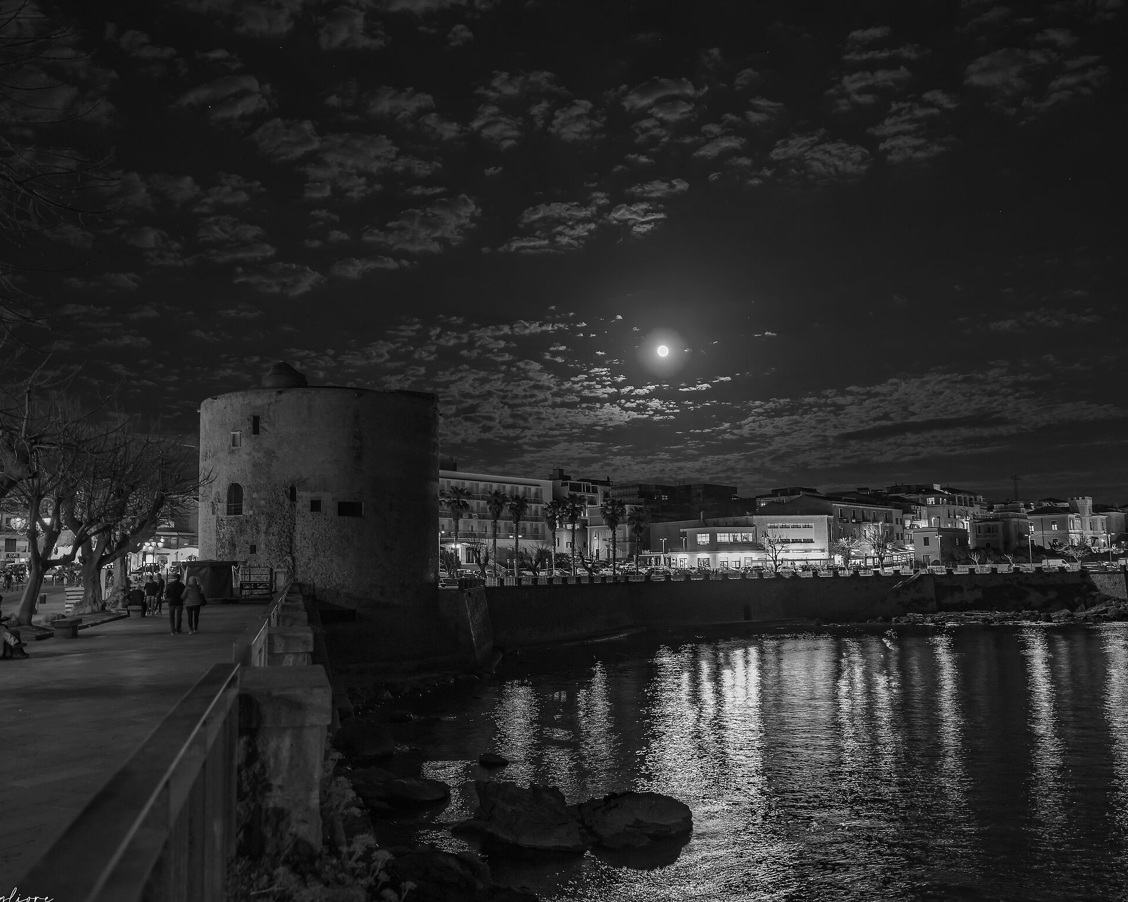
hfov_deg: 62.2
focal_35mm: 28
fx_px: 935
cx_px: 549
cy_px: 461
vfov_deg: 51.5
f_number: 2.8
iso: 250
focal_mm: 24
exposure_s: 1/2
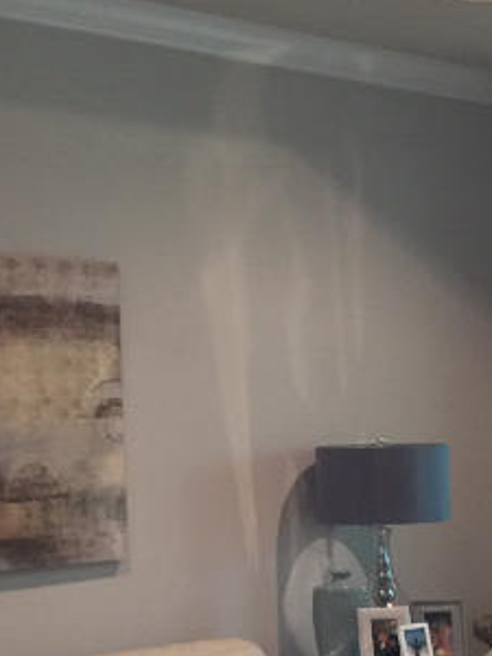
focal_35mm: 99
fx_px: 1876
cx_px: 295
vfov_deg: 19.2
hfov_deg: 14.9
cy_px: 676
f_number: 2.2
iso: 100
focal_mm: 4.15
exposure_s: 1/10
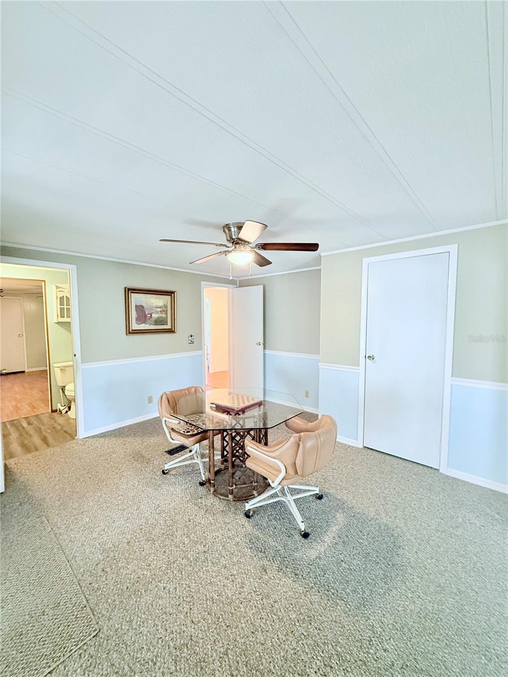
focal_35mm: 14
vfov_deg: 102.1
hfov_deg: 85.7
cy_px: 338
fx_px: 274
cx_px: 254
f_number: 2.2
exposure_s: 1/60
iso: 500
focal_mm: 2.22
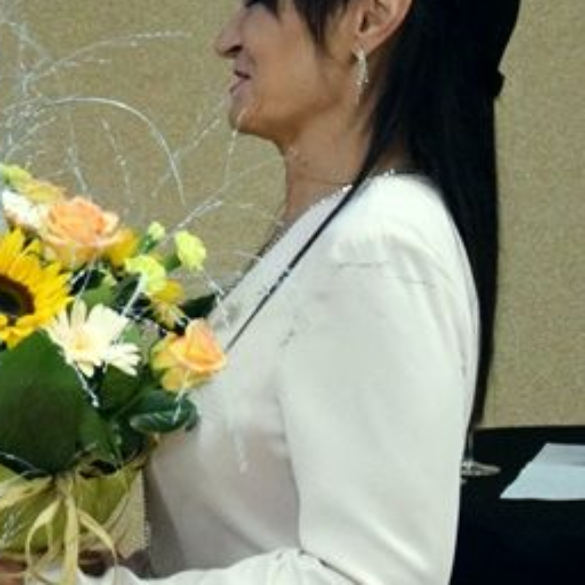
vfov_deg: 9.3
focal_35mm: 188
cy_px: 306
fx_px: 3595
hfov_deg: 8.9
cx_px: -432
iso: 7200
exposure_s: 1/100
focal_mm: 42
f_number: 4.8
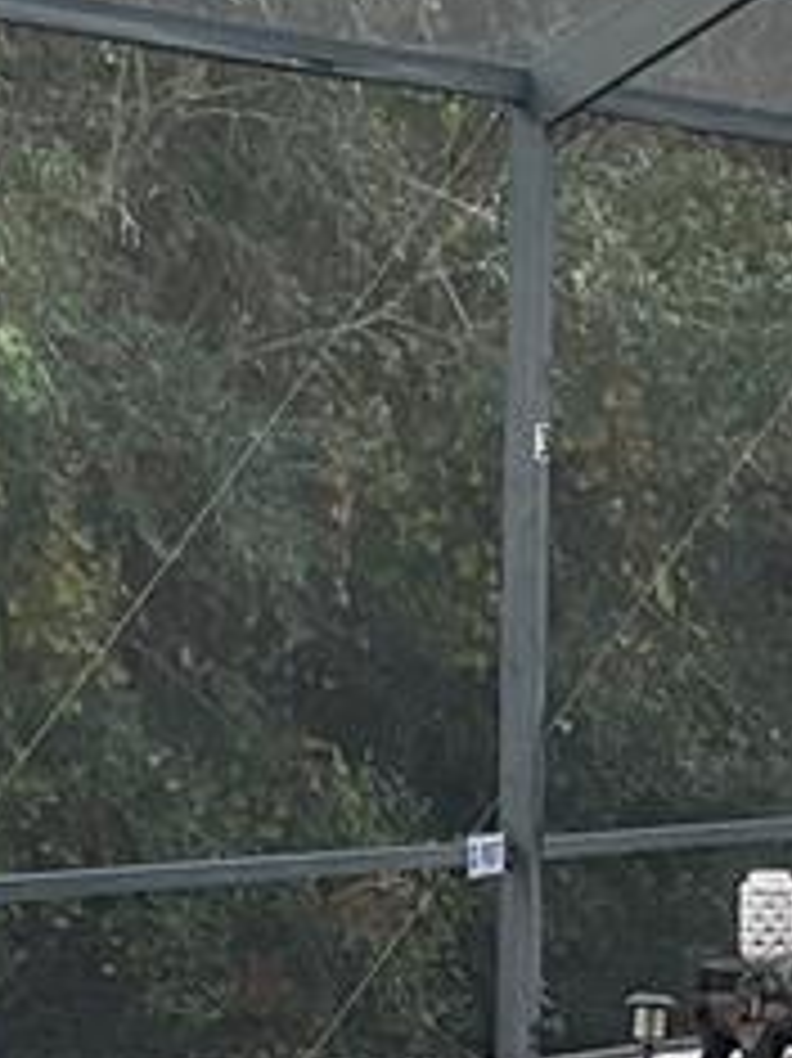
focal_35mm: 148
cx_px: 234
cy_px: 1337
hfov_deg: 10.0
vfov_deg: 12.9
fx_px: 4519
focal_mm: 3
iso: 16
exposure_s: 1/353
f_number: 1.8
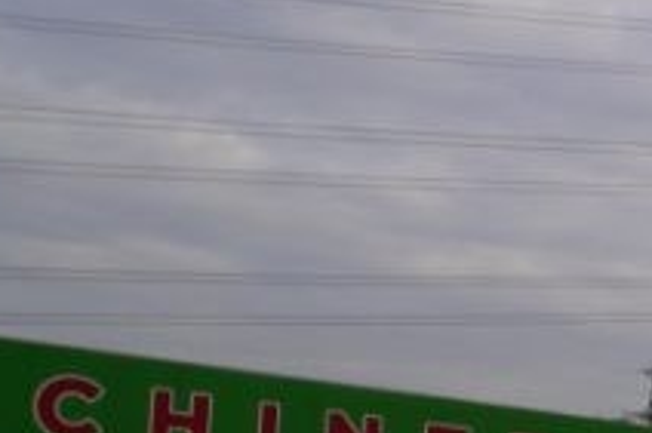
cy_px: 622
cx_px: 1498
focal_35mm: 116
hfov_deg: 13.6
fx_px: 2099
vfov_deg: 11.4
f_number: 8
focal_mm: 16
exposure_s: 1/125
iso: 100
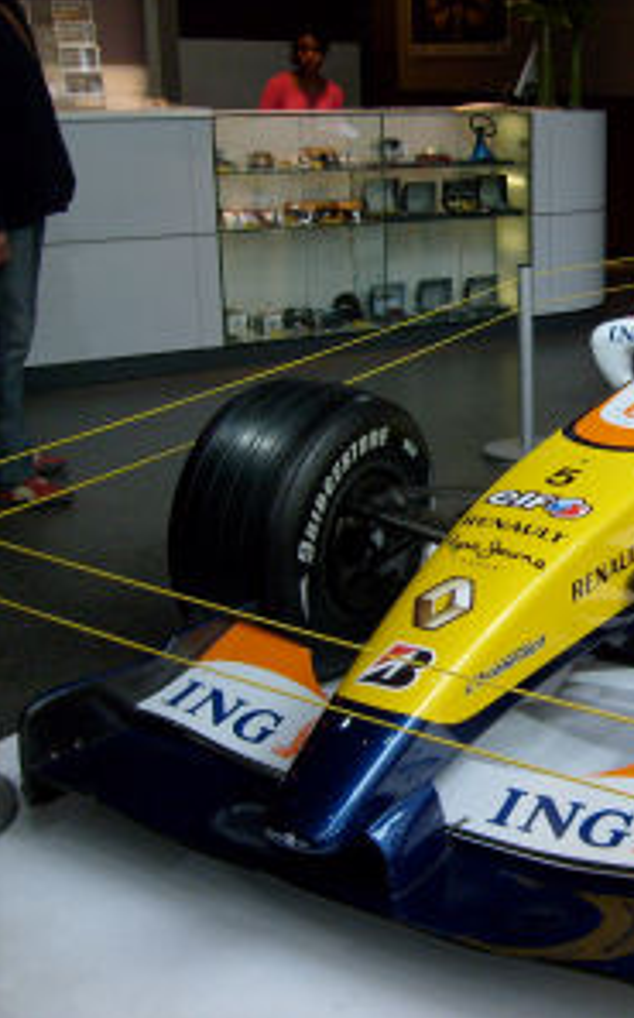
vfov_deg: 40.3
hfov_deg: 24.2
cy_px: 511
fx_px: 1386
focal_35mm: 50
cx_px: 682
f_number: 2.8
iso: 80
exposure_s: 1/180
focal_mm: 5.8
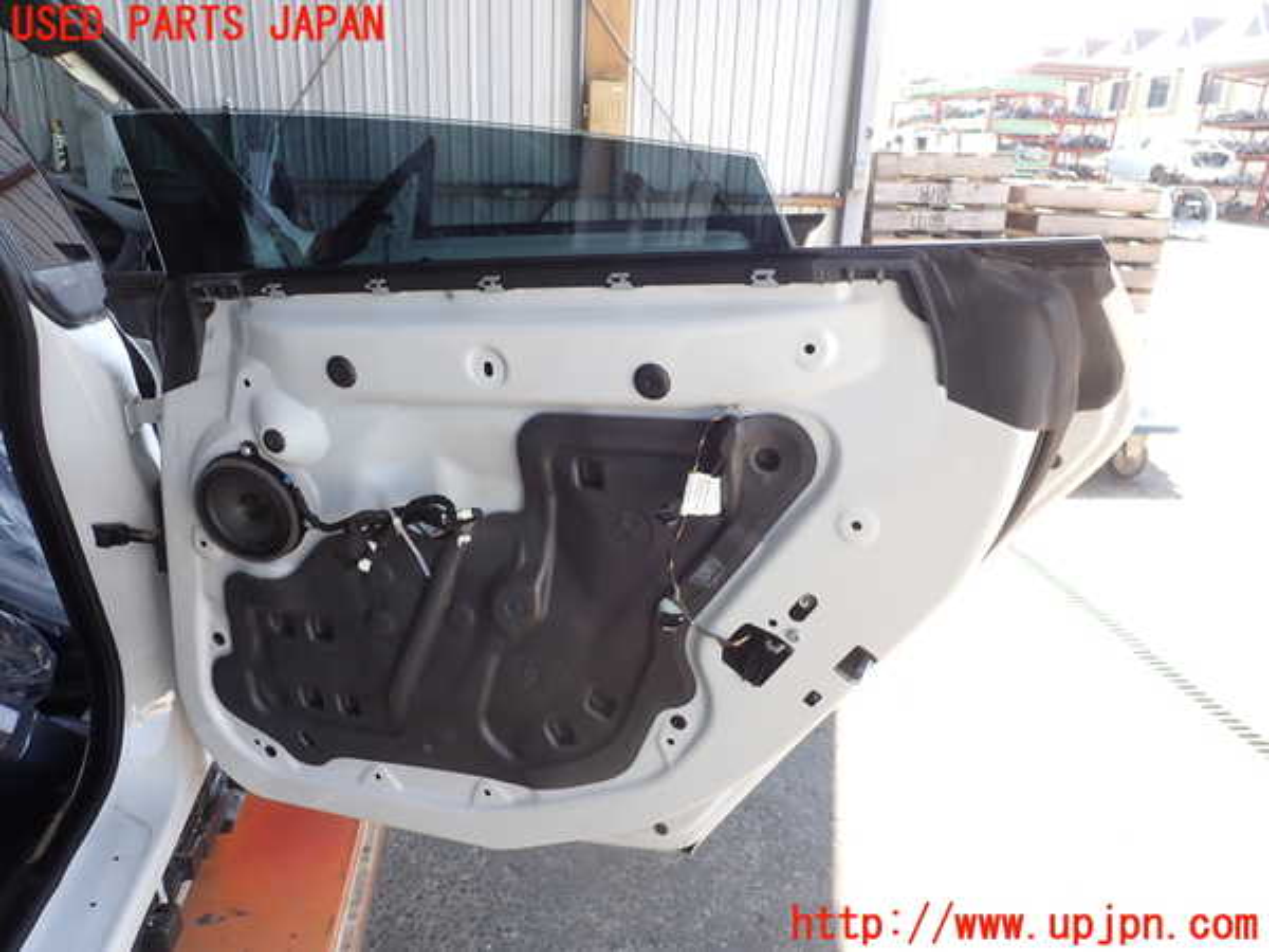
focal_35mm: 25
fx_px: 916
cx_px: 634
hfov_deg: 69.4
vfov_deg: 54.9
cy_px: 476
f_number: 2.8
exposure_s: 1/125
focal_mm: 4.5
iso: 100
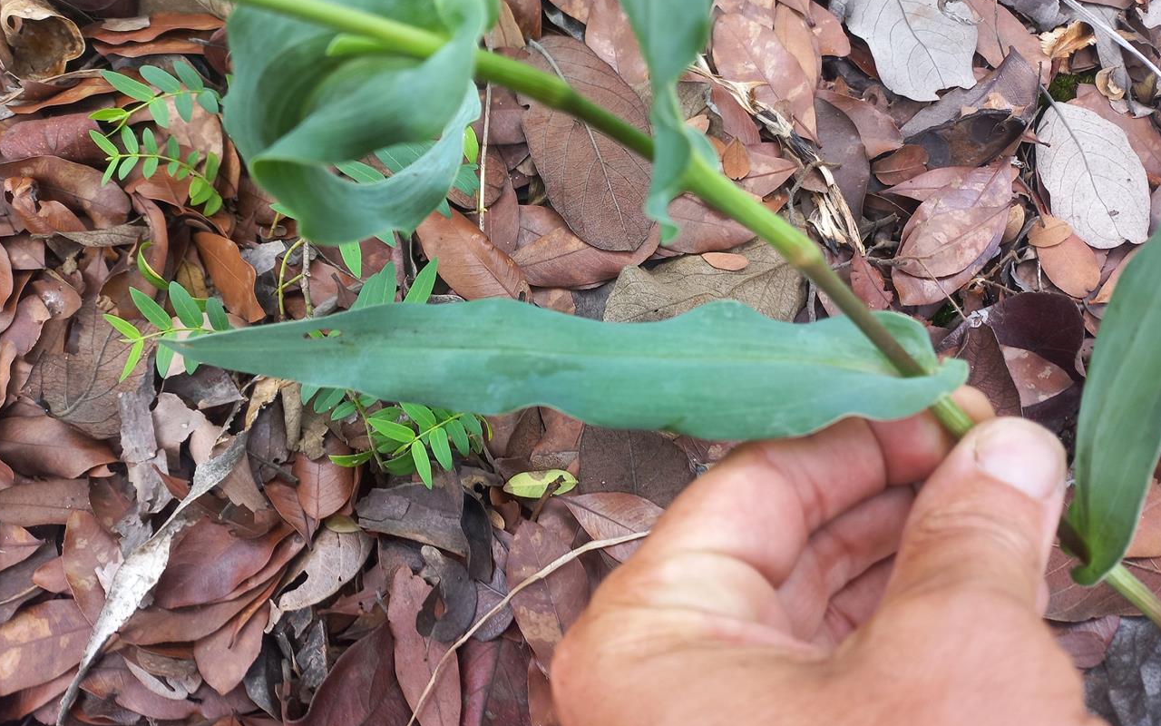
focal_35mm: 28
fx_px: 886
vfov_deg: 44.5
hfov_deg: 66.5
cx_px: 575
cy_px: 347
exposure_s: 1/50
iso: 40
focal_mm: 4.6
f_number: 1.8
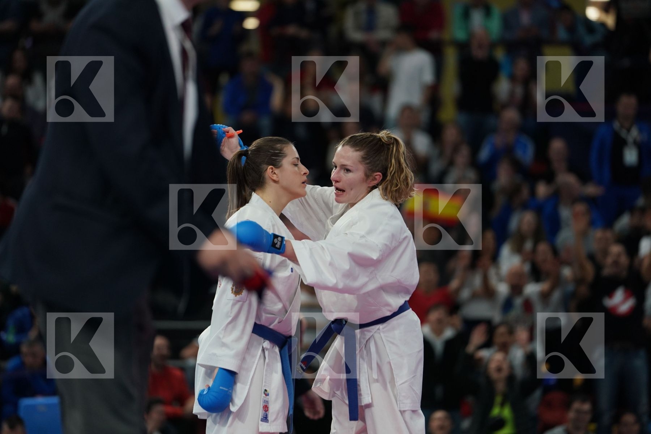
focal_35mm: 200
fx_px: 3616
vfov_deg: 6.9
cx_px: 326
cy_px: 217
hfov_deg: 10.3
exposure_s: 1/1000
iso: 1250
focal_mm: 200
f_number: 2.8
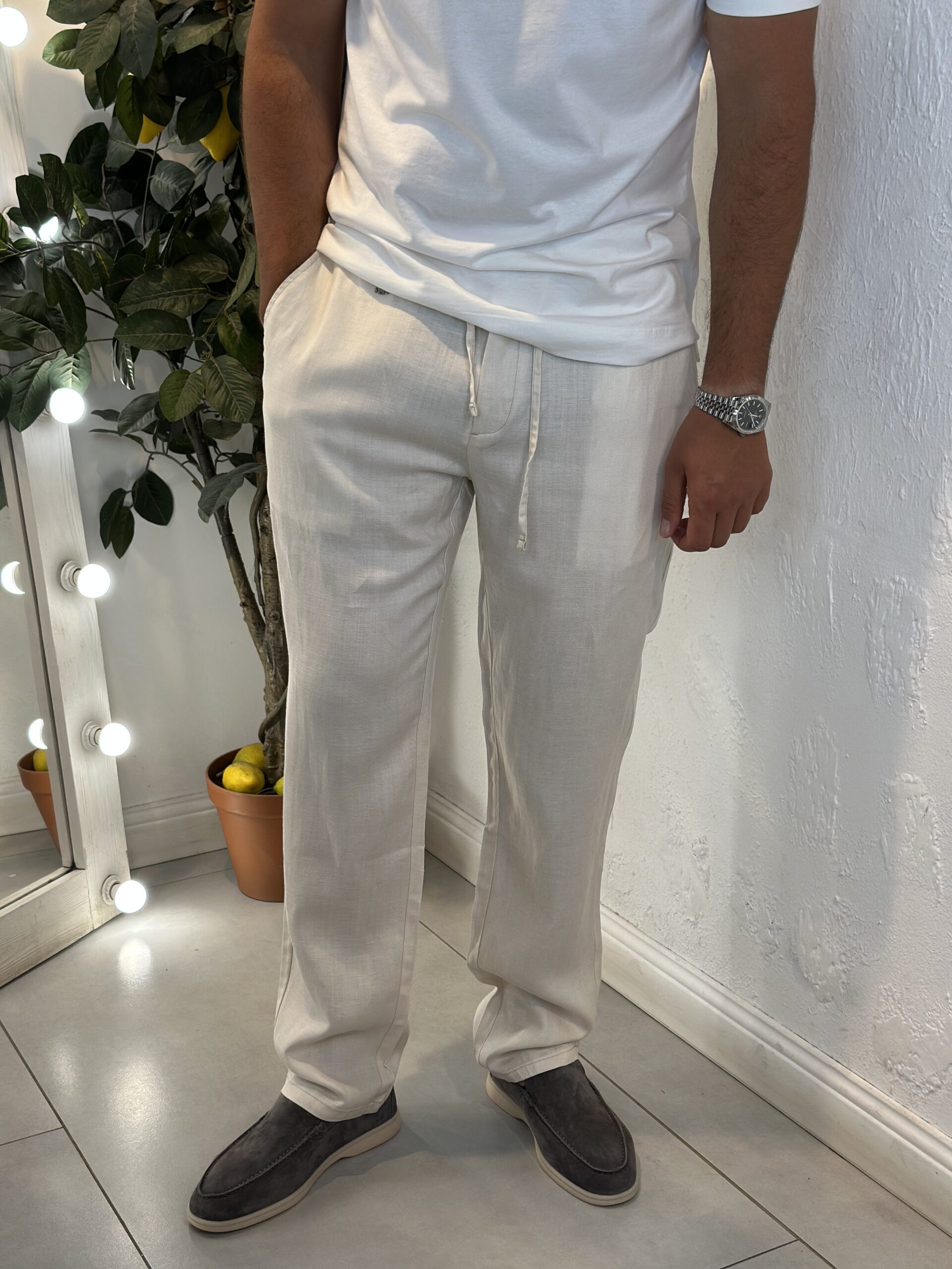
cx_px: 476
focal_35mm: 48
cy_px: 634
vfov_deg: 39.7
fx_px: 1760
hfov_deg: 30.3
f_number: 1.78
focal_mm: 6.86
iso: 80
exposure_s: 1/524
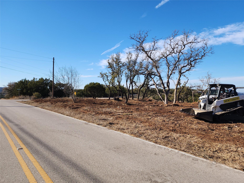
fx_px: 162
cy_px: 92
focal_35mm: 23
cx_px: 122
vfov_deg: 58.9
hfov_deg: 73.9
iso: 12
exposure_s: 1/1024
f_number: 1.8
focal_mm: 6.4
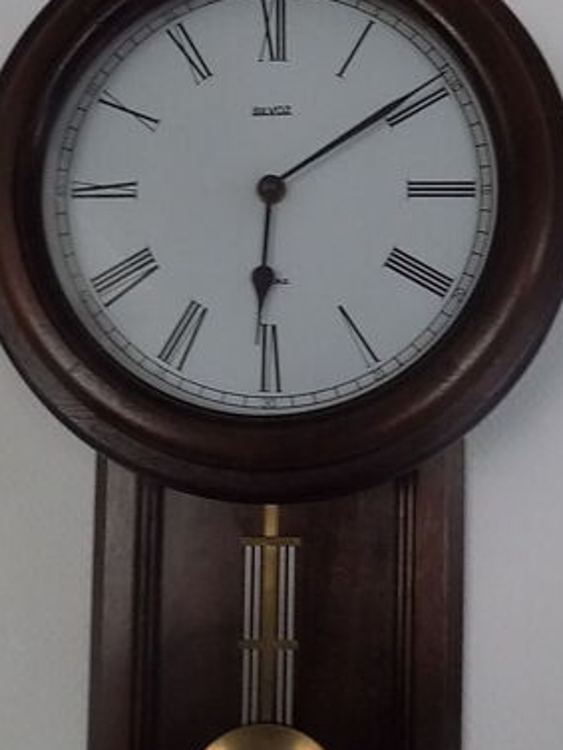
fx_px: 845
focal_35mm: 39
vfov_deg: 47.8
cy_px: 406
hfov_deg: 36.8
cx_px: 316
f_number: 3.1
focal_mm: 4
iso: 400
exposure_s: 1/8
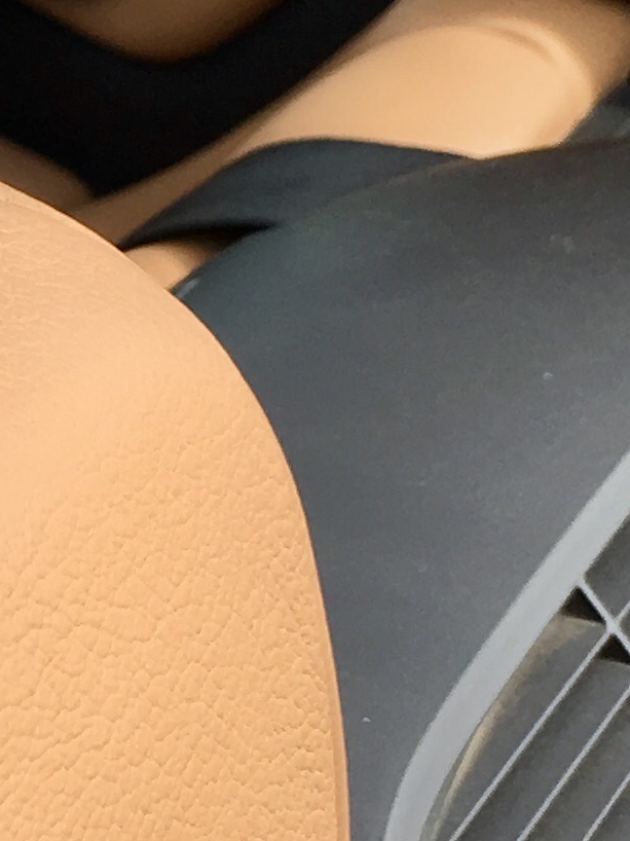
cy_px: 368
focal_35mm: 143
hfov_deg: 10.1
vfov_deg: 13.8
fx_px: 3472
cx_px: -258
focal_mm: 4.15
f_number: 2.2
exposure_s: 1/845
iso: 25
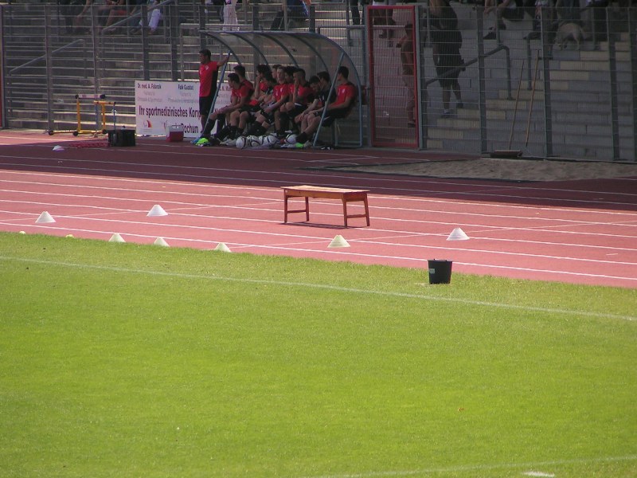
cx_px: 318
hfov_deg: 5.2
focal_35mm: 380
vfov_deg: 3.9
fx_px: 6993
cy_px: 239
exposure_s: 1/640
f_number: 3.5
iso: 50
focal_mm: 58
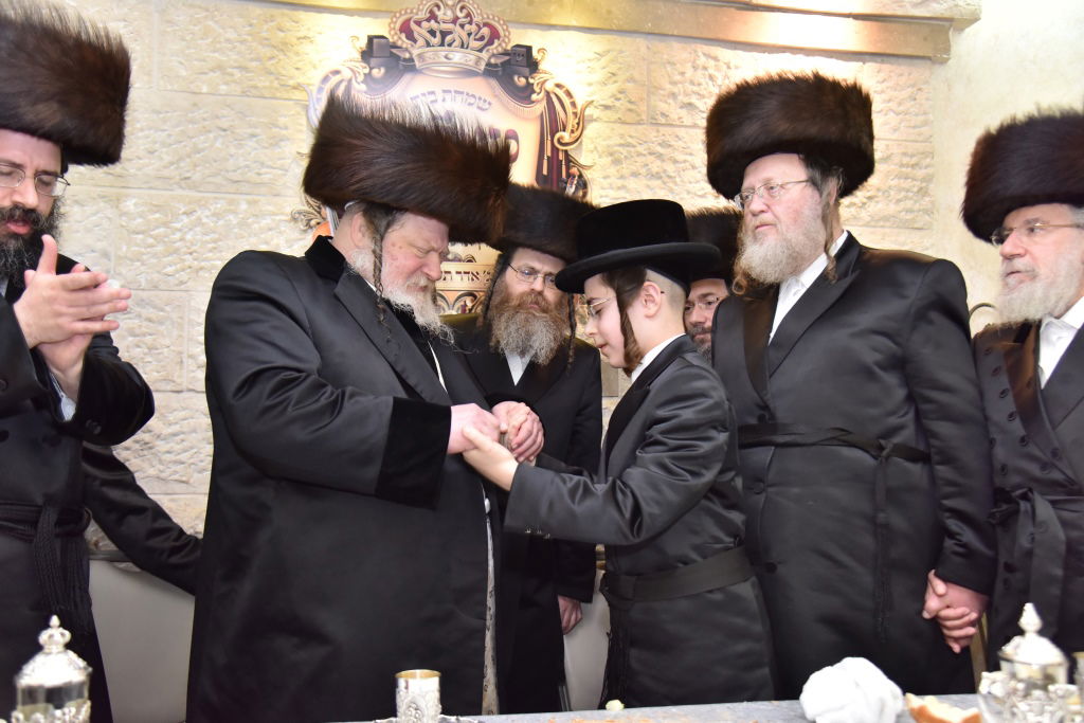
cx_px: 542
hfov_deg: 54.4
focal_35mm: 35
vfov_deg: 37.9
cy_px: 362
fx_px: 1054
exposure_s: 1/125
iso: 1600
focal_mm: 35
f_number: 4
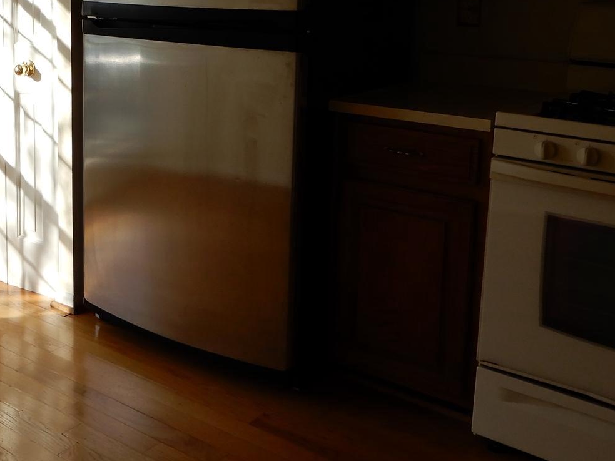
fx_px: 888
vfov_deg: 28.4
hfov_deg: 35.8
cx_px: 58
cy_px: 82
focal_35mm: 50
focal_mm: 4.3
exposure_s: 1/200
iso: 80
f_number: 3.4
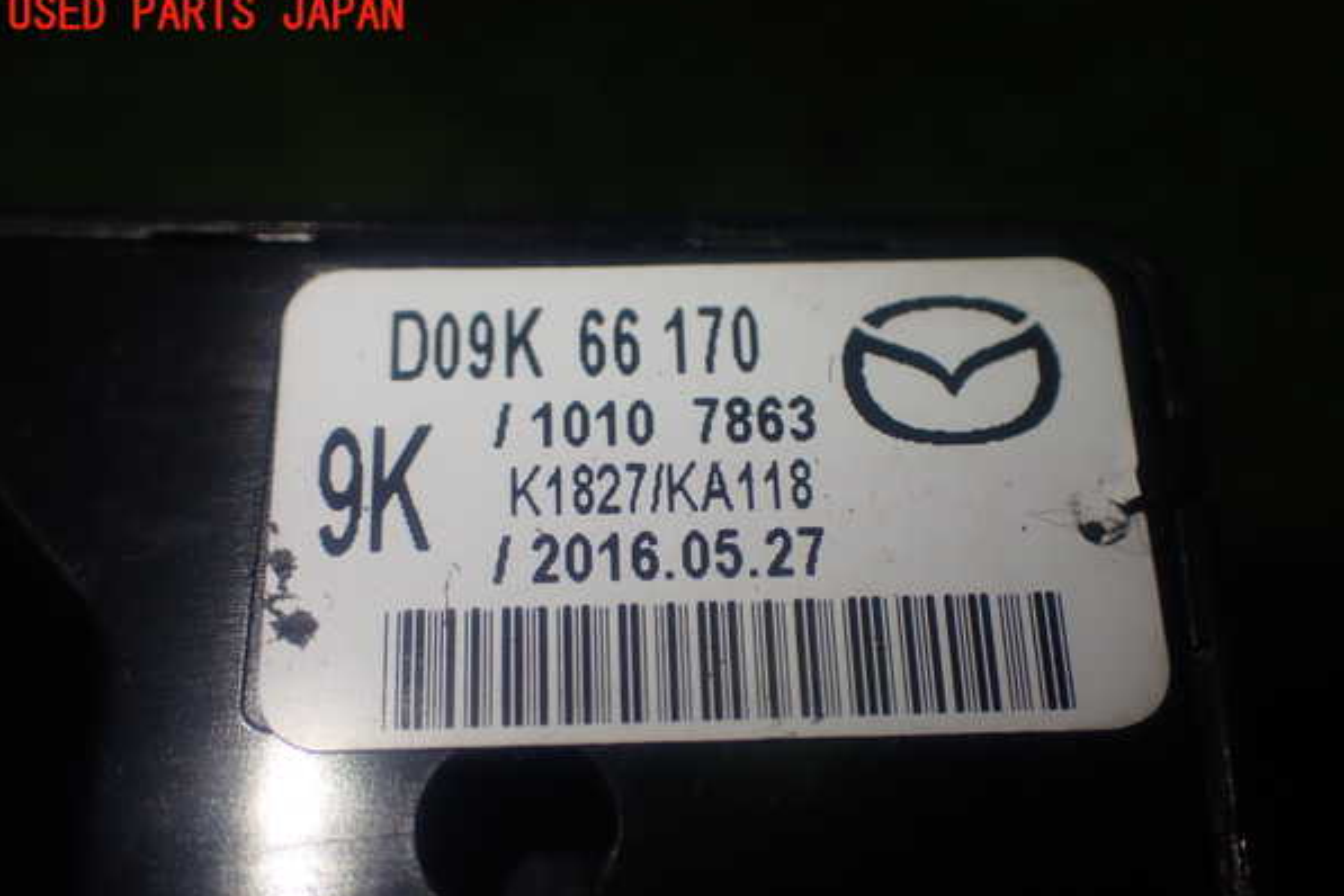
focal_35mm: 46
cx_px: 671
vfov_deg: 29.2
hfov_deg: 42.7
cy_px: 493
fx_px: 1717
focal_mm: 7.84
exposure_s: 1/125
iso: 100
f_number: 2.9
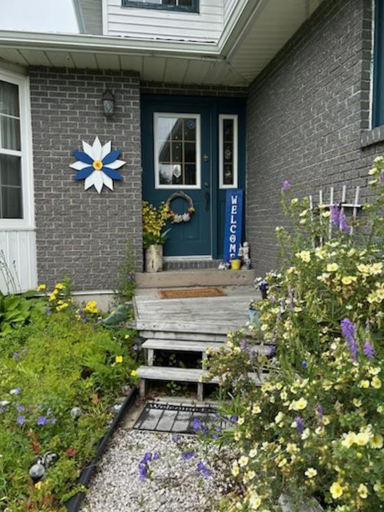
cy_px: 259
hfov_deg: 48.2
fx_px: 429
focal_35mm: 29
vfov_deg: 61.7
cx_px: 205
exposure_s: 1/1266
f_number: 1.5
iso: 50
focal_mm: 5.7
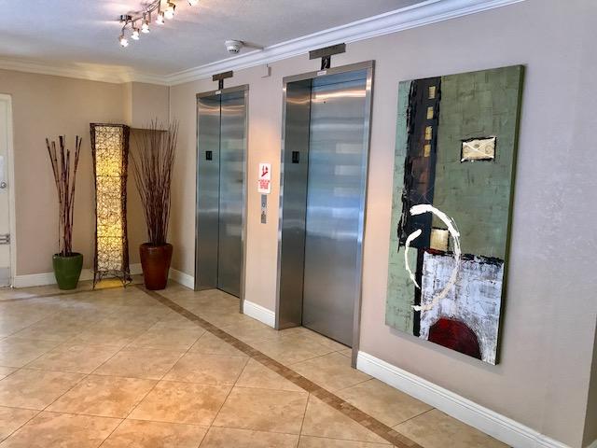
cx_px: 298
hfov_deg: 63.4
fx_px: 483
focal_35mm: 28
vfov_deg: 49.7
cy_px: 224
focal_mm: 3.99
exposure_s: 1/30
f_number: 1.8
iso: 25
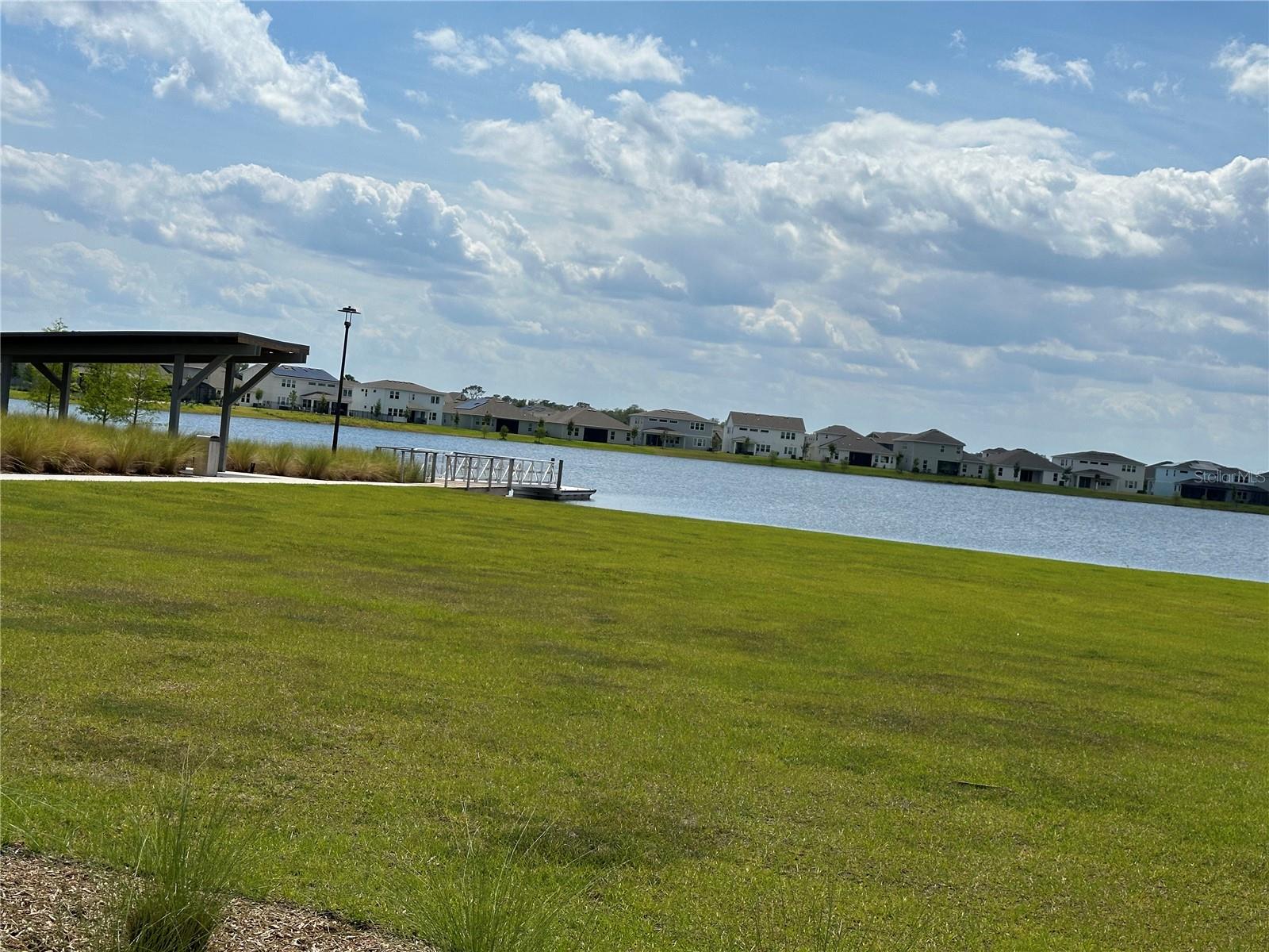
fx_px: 1760
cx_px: 634
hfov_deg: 39.7
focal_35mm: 48
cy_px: 476
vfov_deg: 30.3
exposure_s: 1/9804
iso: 64
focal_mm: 6.86
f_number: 1.78
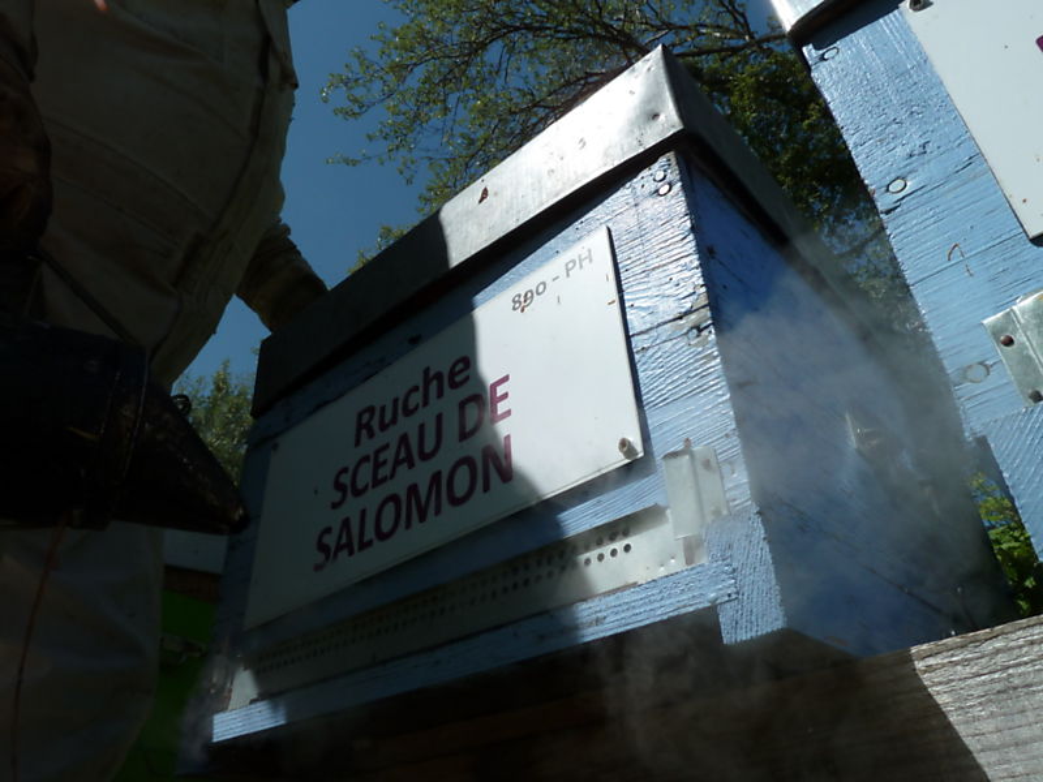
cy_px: 391
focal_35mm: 25
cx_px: 522
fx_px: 753
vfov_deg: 54.9
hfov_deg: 69.4
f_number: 5.6
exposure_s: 1/640
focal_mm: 4.1
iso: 80
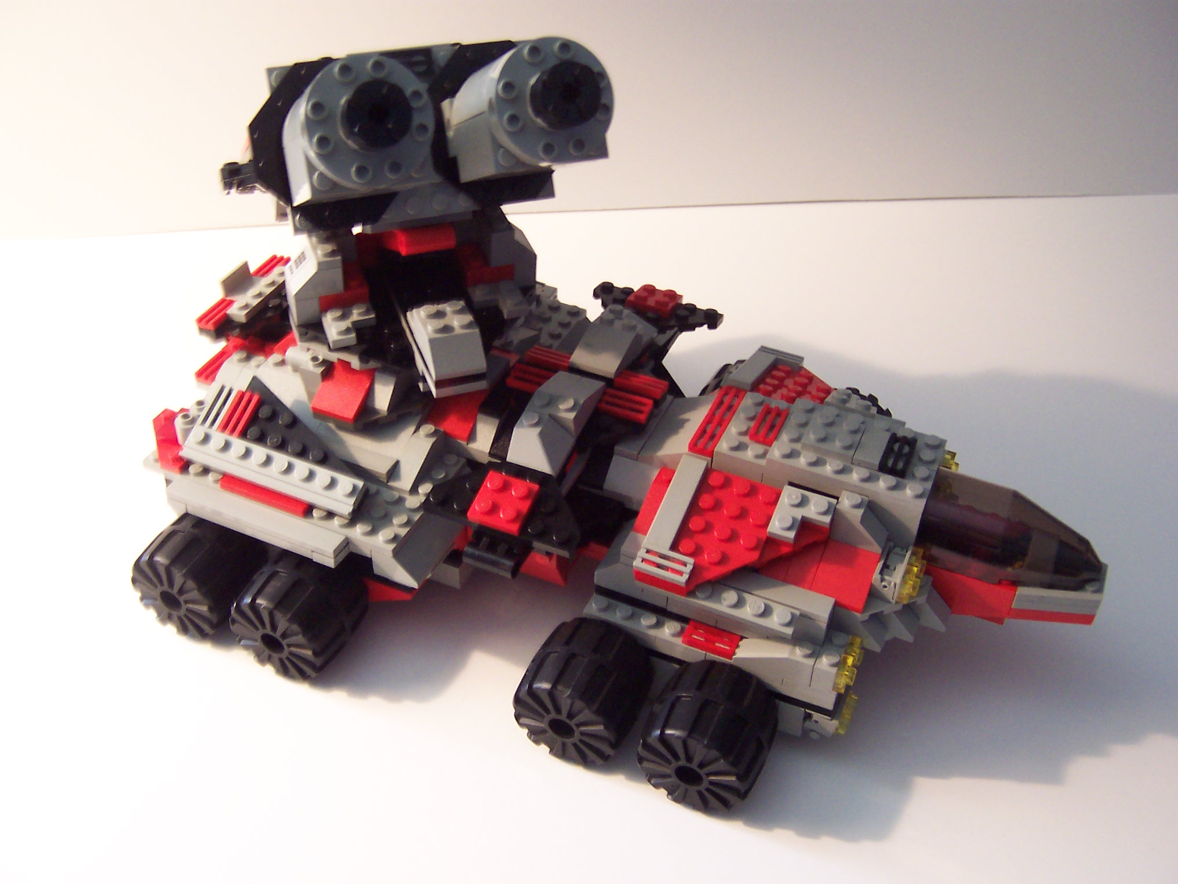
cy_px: 442
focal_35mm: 36
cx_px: 589
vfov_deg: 39.7
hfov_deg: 51.4
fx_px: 1225
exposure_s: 1/8
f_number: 2.8
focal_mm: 5.6
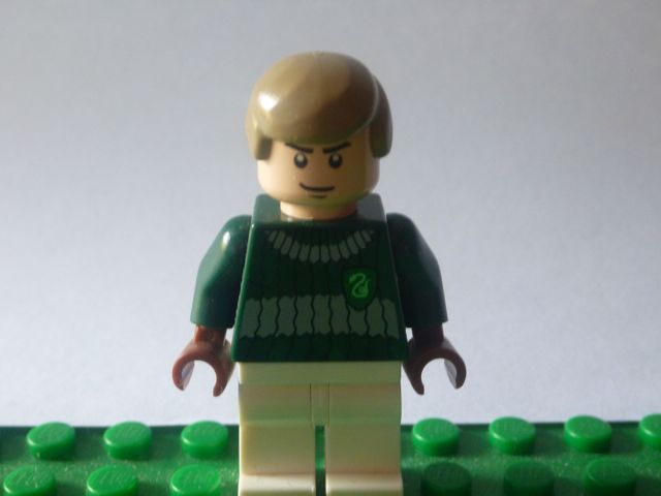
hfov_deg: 40.4
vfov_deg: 30.9
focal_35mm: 47
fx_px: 897
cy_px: 248
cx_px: 330
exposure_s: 1/5
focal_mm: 8.4
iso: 400
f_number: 4.5
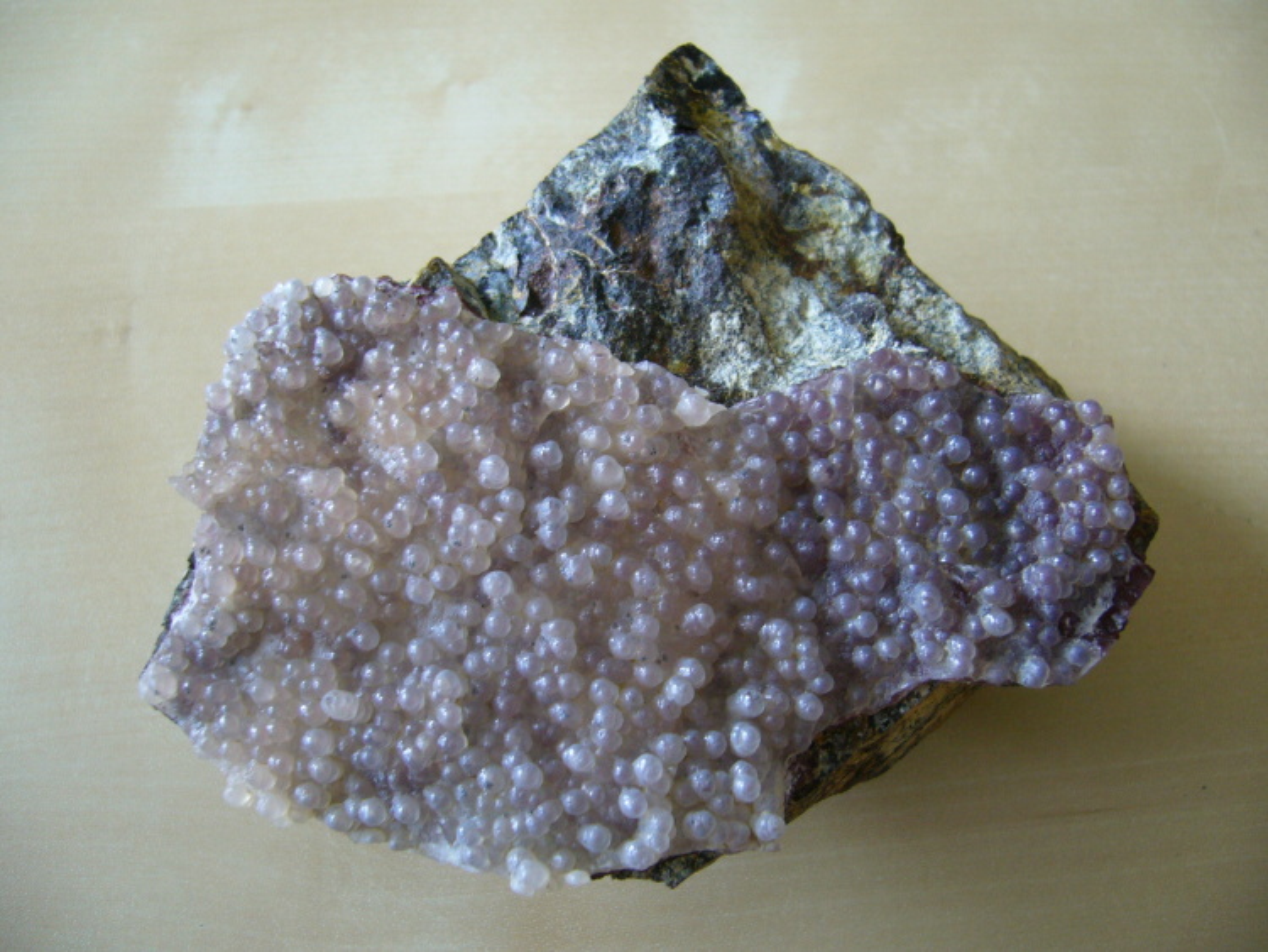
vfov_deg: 40.7
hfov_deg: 52.6
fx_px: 1282
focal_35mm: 35
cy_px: 476
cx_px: 634
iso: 100
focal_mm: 5.8
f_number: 2.8
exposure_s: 1/13
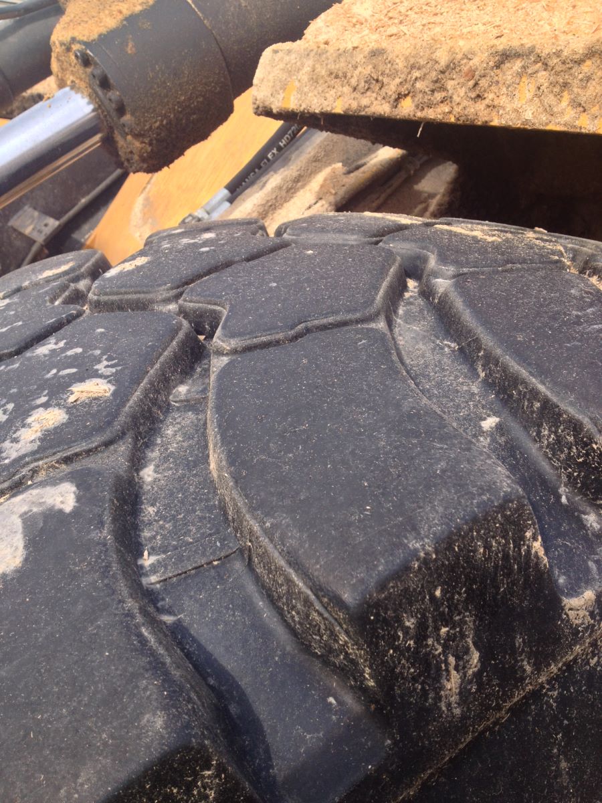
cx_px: 301
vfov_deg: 52.6
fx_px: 812
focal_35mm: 35
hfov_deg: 40.7
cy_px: 402
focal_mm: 4.28
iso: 50
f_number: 2.4
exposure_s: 1/557
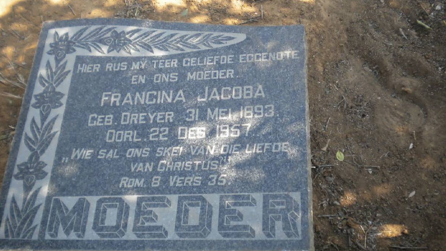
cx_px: 222
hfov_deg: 45.5
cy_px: 125
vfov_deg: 26.5
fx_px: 532
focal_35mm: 45
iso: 80
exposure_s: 1/174
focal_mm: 7.4
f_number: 3.5
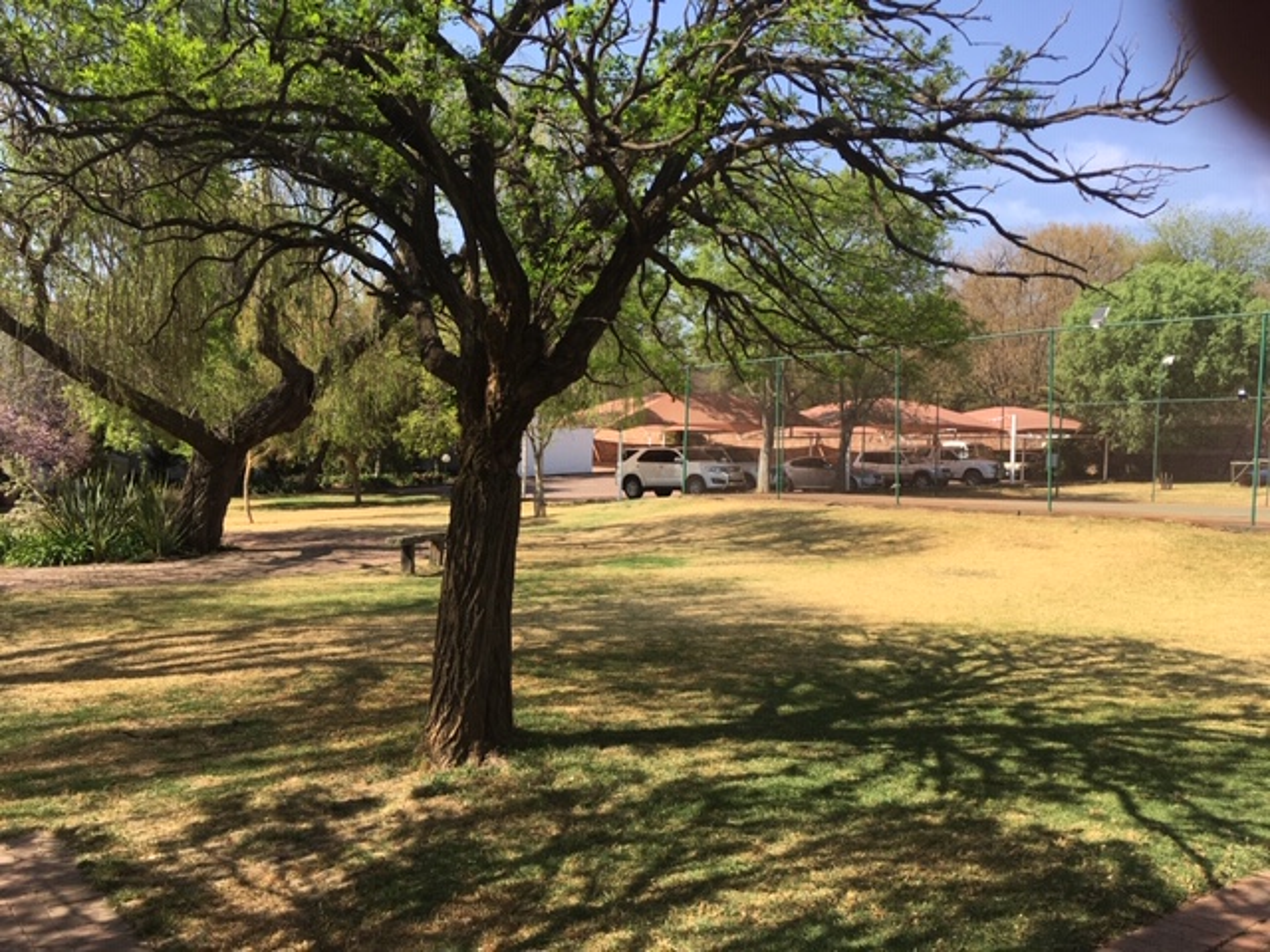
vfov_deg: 48.2
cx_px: 635
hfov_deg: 61.7
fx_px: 1064
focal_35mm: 29
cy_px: 476
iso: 25
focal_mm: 4.15
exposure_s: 1/827
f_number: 2.2
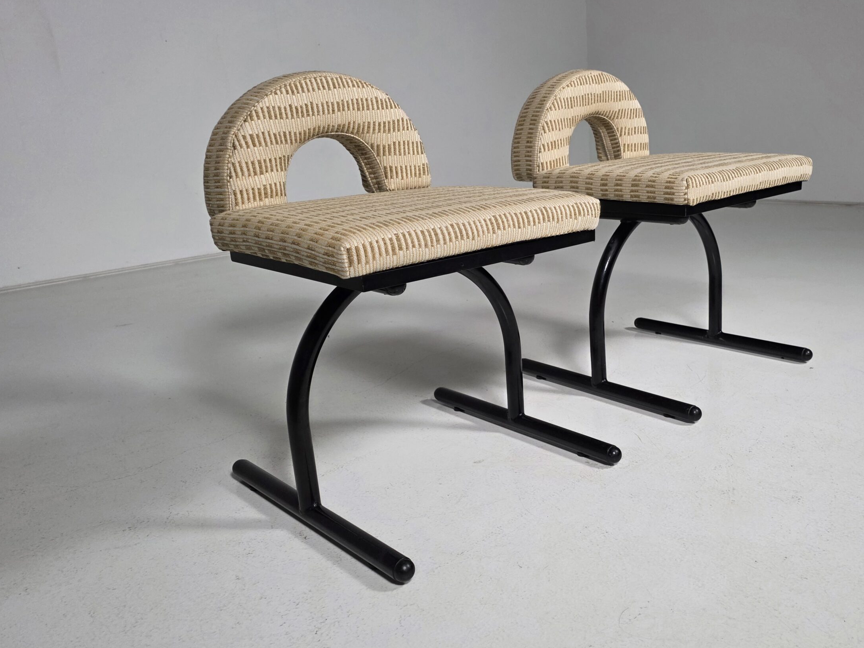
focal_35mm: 27
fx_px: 674
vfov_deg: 51.4
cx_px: 486
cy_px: 320
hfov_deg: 65.1
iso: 250
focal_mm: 6.3
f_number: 1.7
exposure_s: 1/101
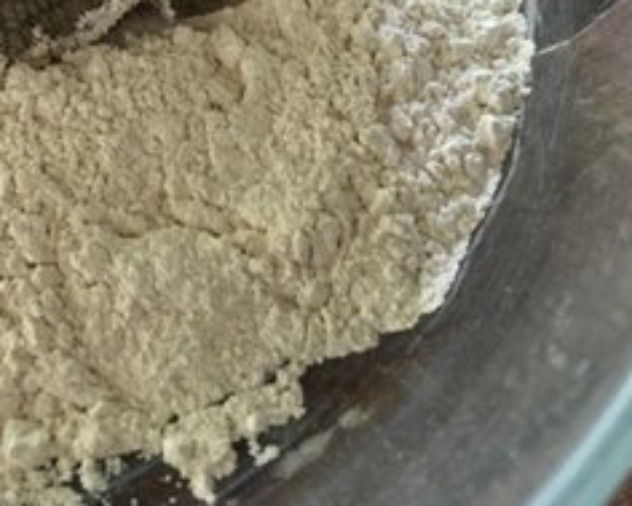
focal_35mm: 60
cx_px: 257
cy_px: 47
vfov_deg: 24.6
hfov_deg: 31.4
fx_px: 1123
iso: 100
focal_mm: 4.15
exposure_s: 1/10
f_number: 2.2
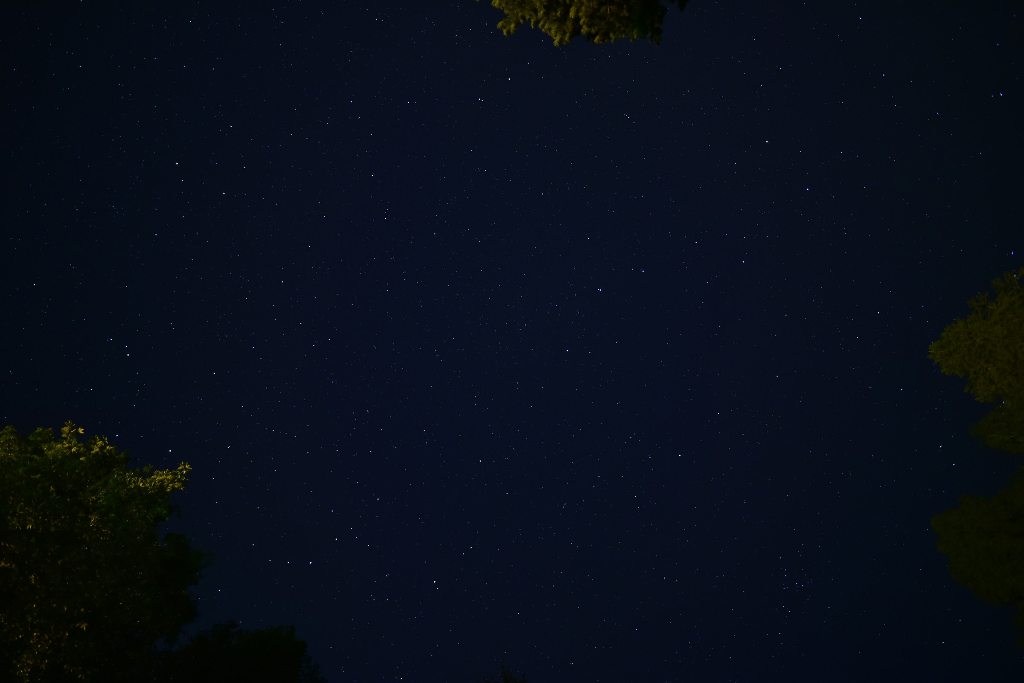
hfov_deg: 84.0
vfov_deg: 62.0
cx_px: 512
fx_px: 569
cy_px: 342
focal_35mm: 20
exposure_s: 5
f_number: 1.8
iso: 1000
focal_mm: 20
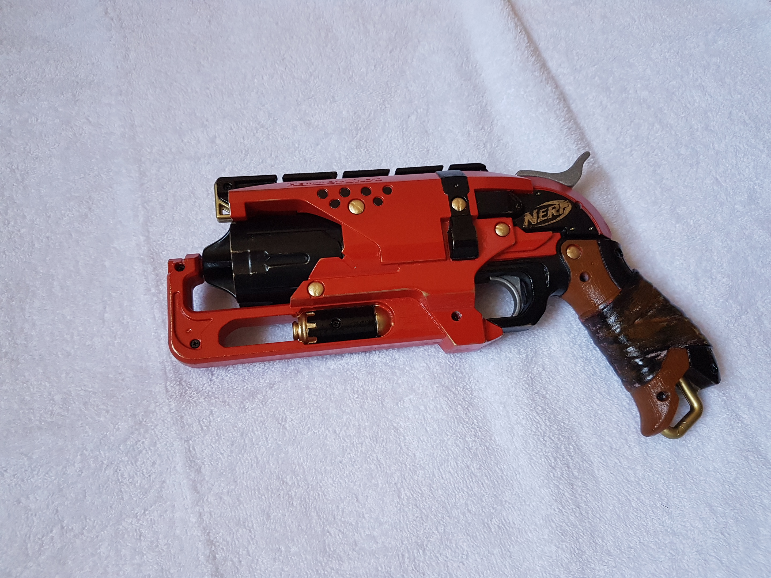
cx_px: 386
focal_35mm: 26
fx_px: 579
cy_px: 289
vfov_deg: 53.1
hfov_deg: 67.3
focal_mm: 4.2
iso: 160
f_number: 1.7
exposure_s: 1/50
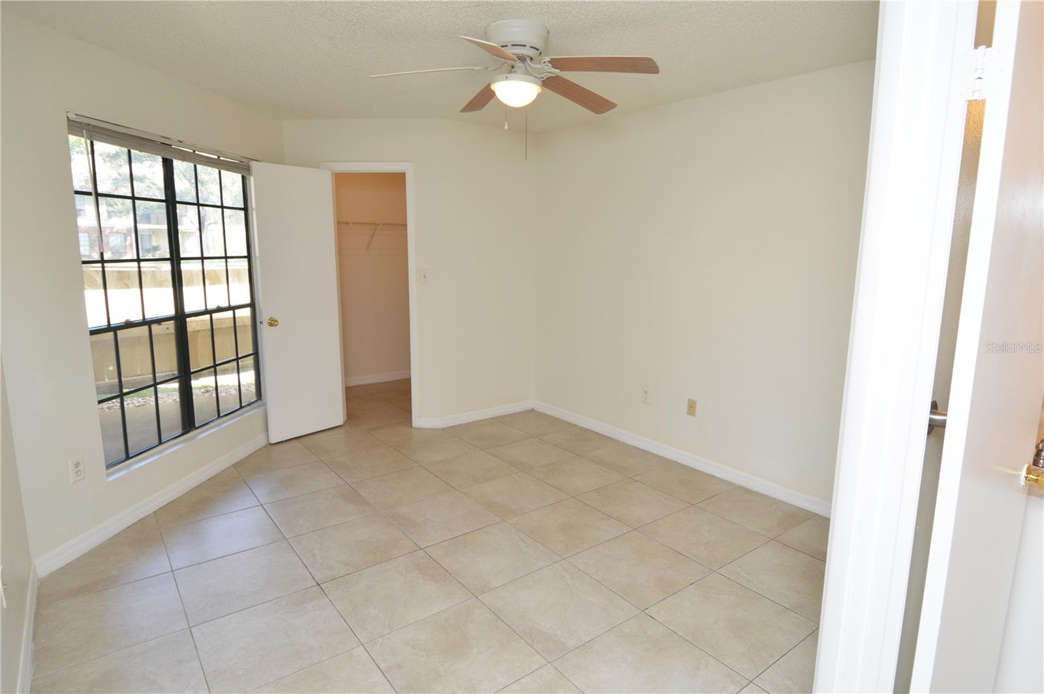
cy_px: 347
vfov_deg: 67.3
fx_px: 521
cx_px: 522
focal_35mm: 18
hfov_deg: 90.1
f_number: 4.5
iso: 400
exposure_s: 1/100
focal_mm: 12
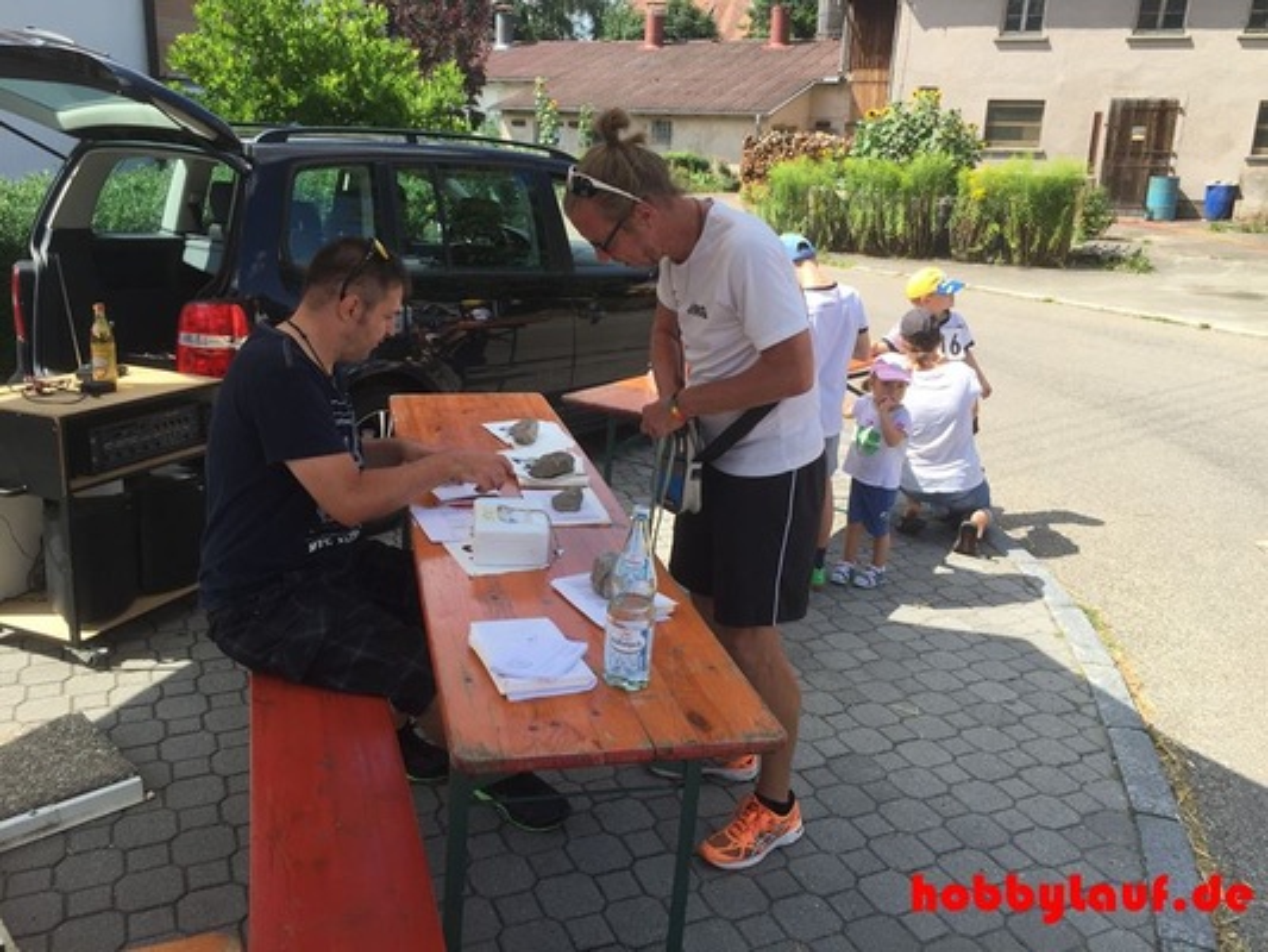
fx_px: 1063
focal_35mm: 29
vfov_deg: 48.2
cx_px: 634
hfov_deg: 61.6
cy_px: 476
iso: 32
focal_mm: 4.15
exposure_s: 1/989
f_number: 2.2
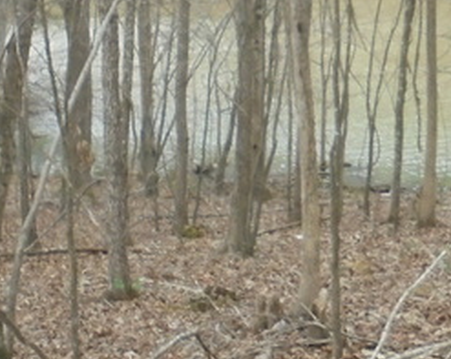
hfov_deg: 18.2
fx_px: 1387
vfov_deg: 14.6
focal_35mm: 104
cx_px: 404
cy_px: 44
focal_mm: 6.1
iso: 320
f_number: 4
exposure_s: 1/250
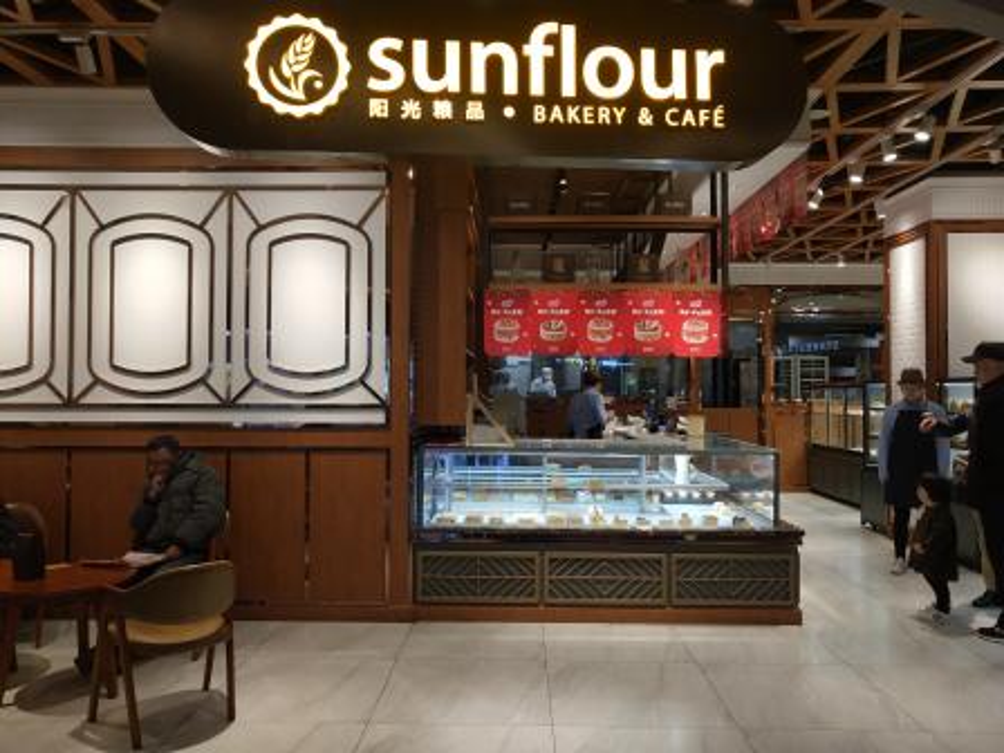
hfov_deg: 60.0
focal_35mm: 30
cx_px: 502
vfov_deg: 46.8
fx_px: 870
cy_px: 376
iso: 103
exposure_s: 1/100
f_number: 1.8
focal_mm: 3.95
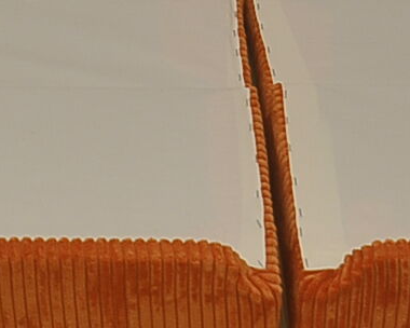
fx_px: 2022
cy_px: -242
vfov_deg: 8.9
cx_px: -38
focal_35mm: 167
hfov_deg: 11.4
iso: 200
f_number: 5
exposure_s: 1/200
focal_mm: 21
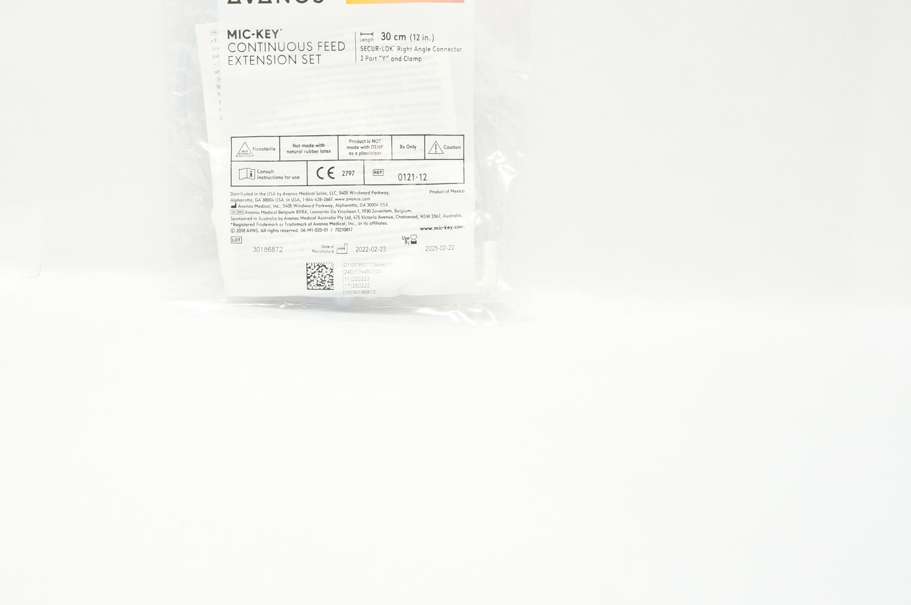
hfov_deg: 45.1
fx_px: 1087
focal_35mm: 43
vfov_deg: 30.4
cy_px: 128
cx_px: 348
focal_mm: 18
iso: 800
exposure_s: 1/60
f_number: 6.3
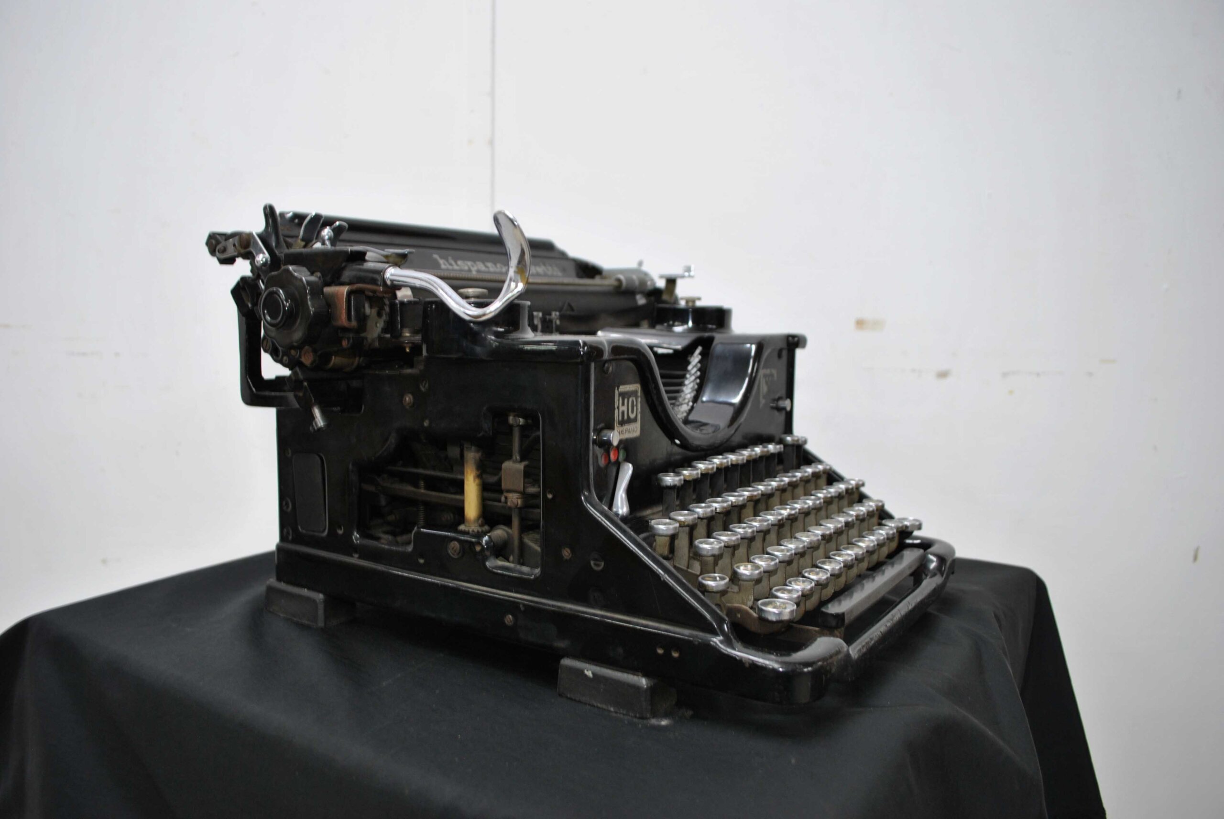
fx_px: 919
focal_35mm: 27
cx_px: 612
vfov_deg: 48.1
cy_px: 410
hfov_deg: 67.3
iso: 200
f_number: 3.5
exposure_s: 1/10
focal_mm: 18
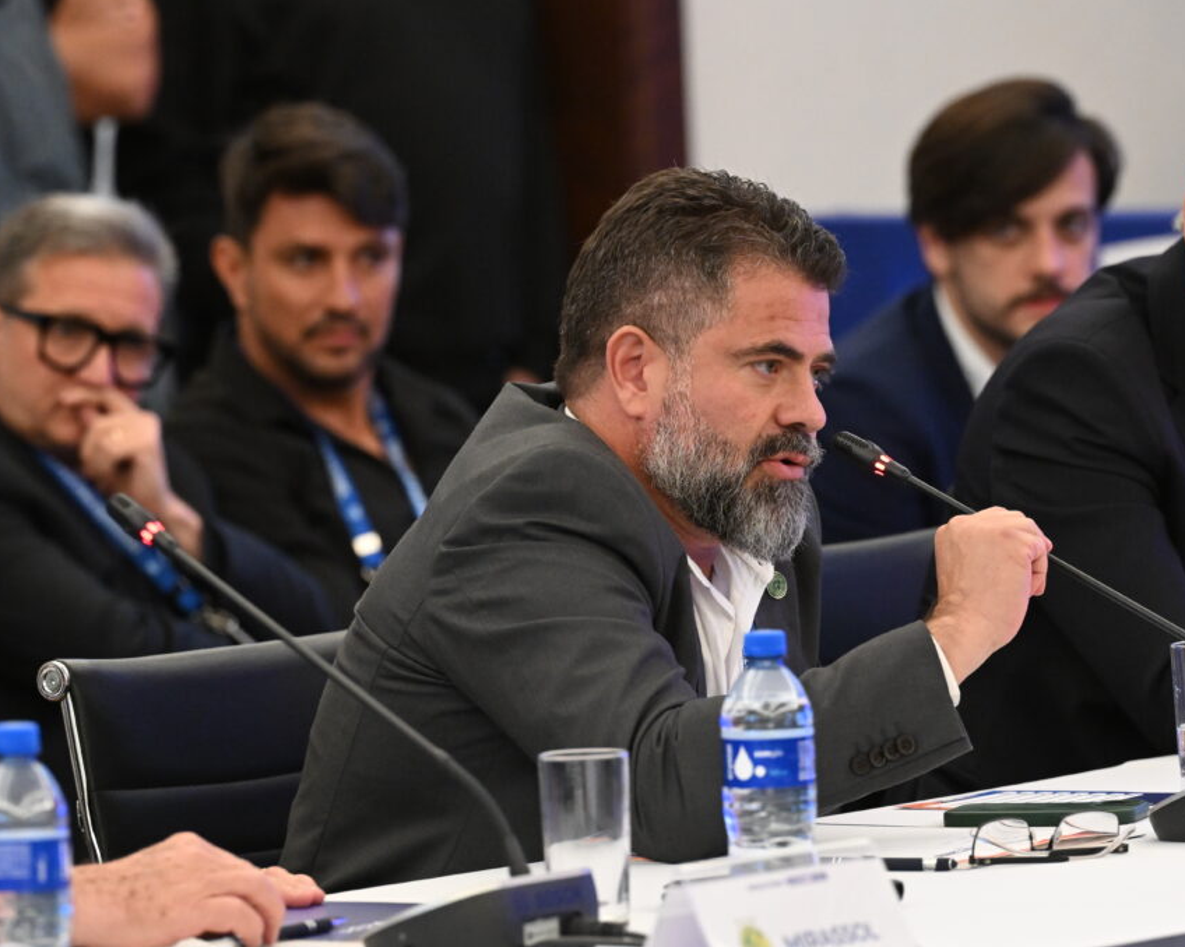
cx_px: 657
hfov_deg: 5.7
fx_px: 11922
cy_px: 474
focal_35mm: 340
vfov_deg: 4.6
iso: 3200
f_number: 4
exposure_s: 1/200
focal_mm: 200
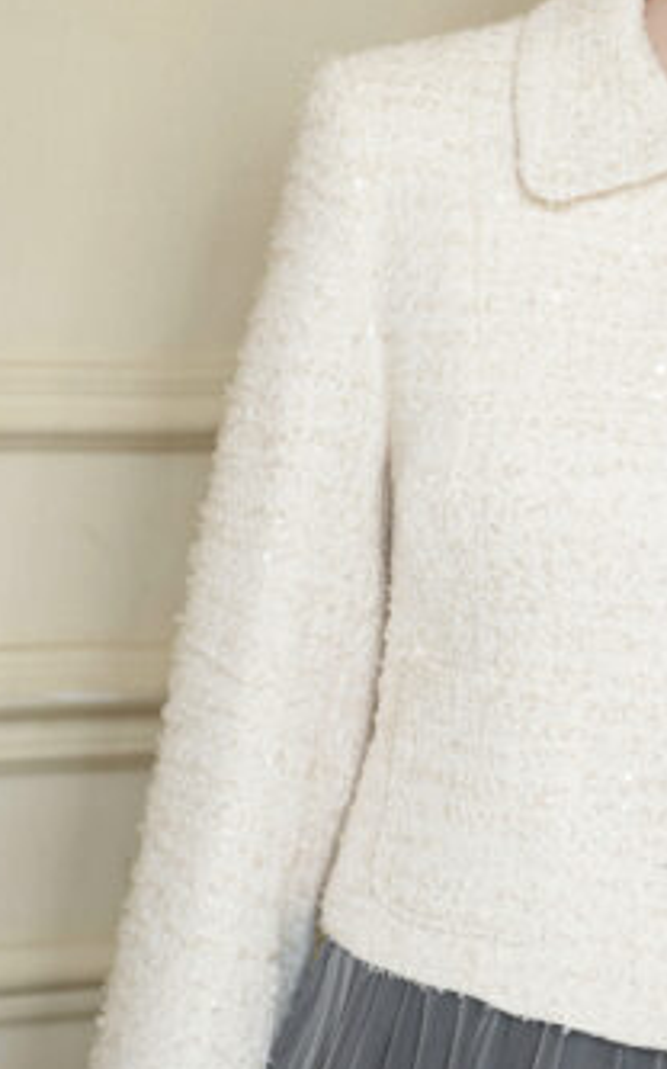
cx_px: 350
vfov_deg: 13.8
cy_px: 499
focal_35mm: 152
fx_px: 4423
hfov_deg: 8.6
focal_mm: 50
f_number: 2.8
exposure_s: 1/160
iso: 400
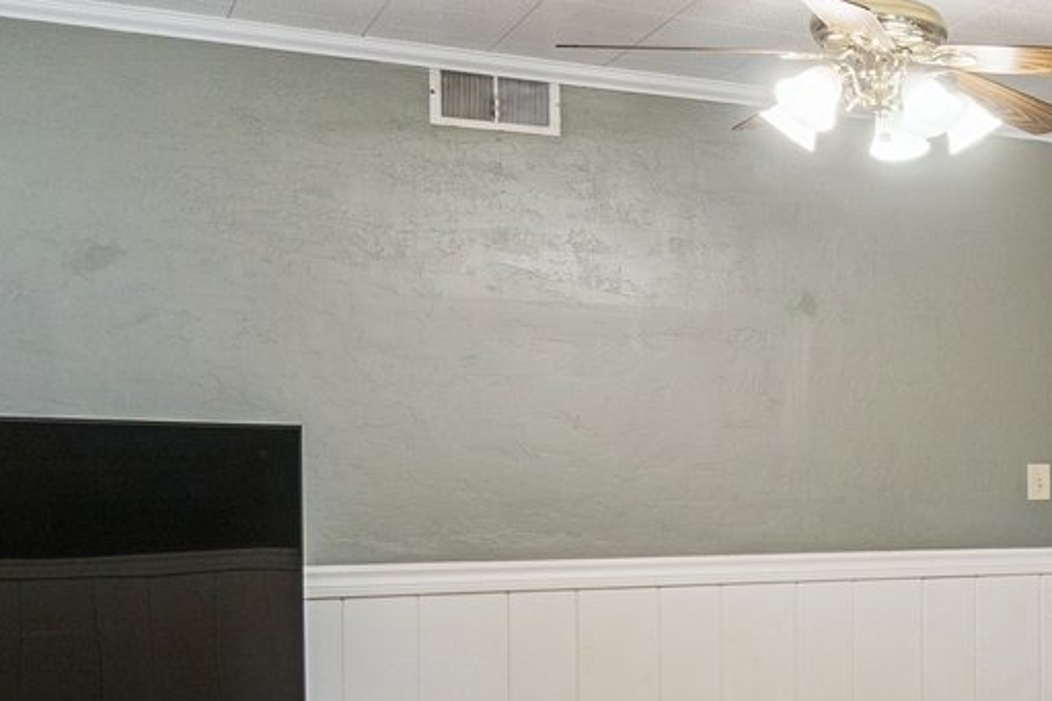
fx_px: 1753
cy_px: 513
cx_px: 1486
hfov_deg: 26.4
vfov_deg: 22.4
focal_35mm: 60
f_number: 6.3
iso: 200
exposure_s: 1/20
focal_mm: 10
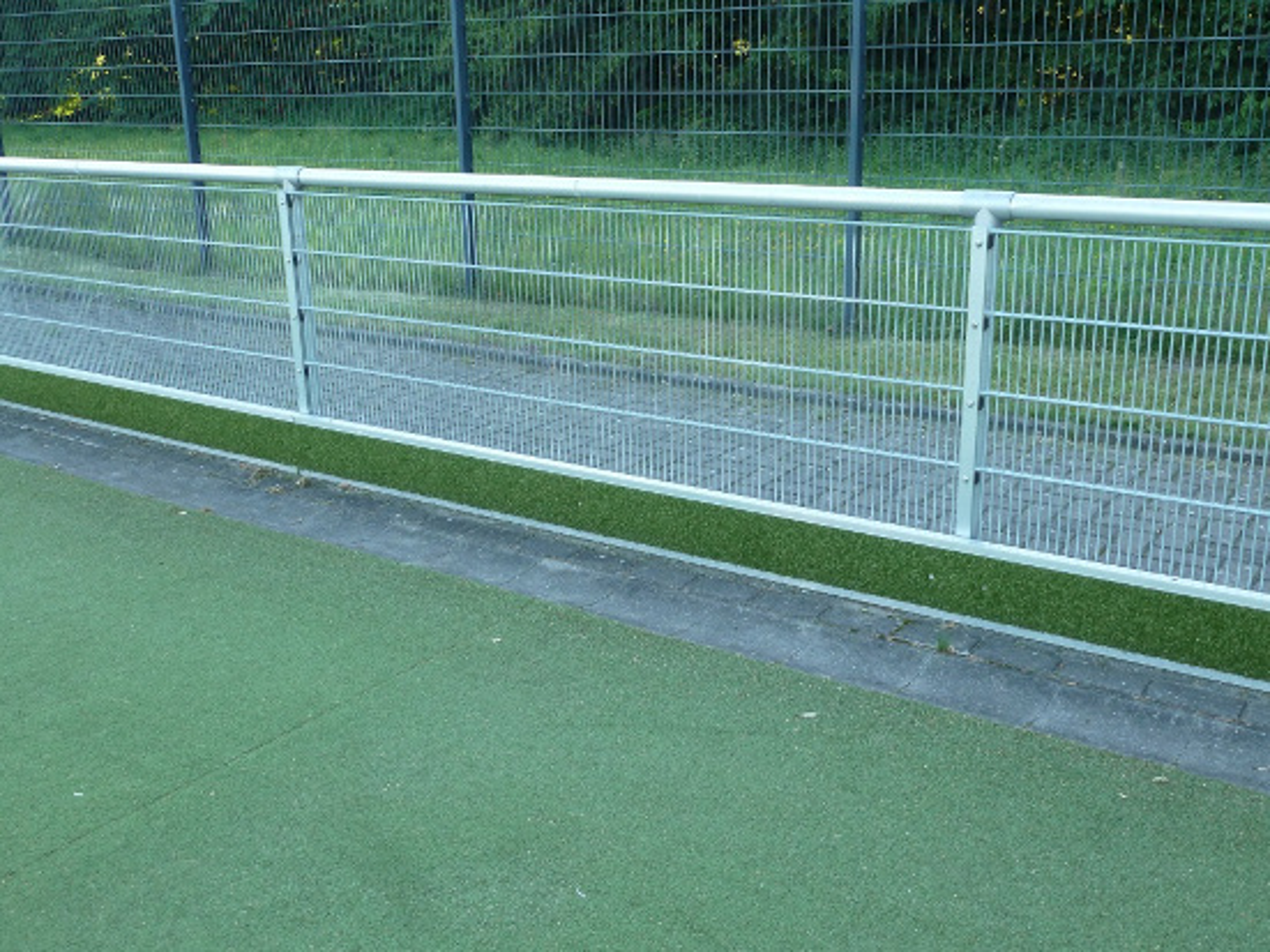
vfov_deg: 42.9
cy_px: 476
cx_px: 635
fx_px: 1210
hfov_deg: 55.4
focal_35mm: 33
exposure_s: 1/60
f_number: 3.6
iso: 200
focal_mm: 5.9
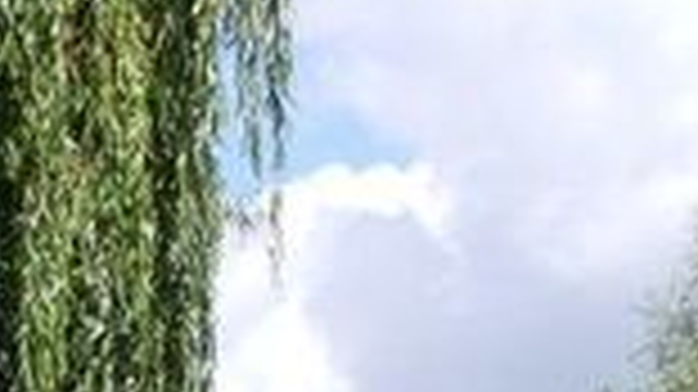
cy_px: 807
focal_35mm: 191
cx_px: 117
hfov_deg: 11.2
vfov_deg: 6.2
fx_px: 3533
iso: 64
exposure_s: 1/250
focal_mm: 8.9
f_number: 6
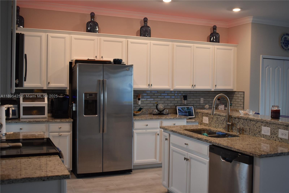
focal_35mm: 39
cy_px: 96
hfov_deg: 49.6
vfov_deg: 34.2
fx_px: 313
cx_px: 144
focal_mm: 26
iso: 720
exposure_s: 1/60
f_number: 4
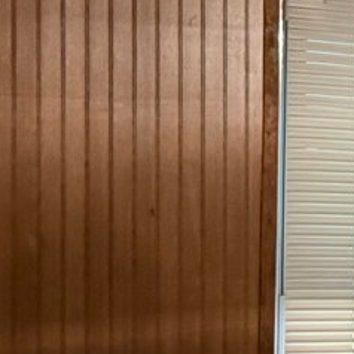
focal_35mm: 135
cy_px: 331
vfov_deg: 12.8
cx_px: 1055
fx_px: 1562
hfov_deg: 9.9
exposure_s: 1/40
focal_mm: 6.76
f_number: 1.78
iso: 800
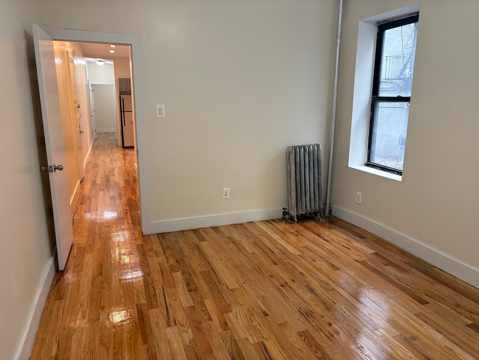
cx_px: 240
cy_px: 180
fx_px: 360
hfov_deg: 67.3
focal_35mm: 26
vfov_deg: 53.1
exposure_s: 1/60
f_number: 1.6
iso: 100
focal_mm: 5.96
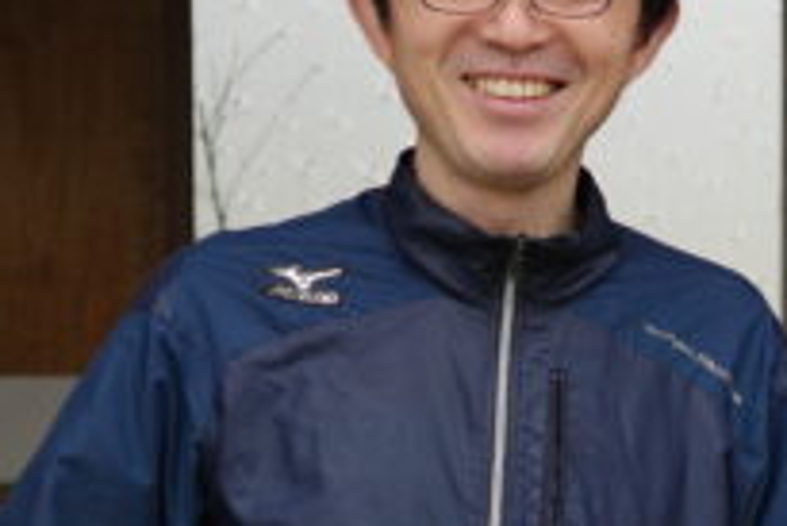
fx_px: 4025
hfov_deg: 11.2
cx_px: 520
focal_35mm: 184
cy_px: 772
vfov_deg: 7.4
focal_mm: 26
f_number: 2.8
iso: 200
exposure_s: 1/200
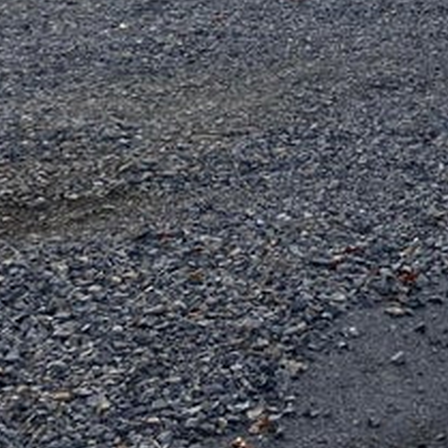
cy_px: -234
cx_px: 678
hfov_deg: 16.7
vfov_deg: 16.7
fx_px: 1376
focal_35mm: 94
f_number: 1.8
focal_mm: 4.25
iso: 25
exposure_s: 1/2033
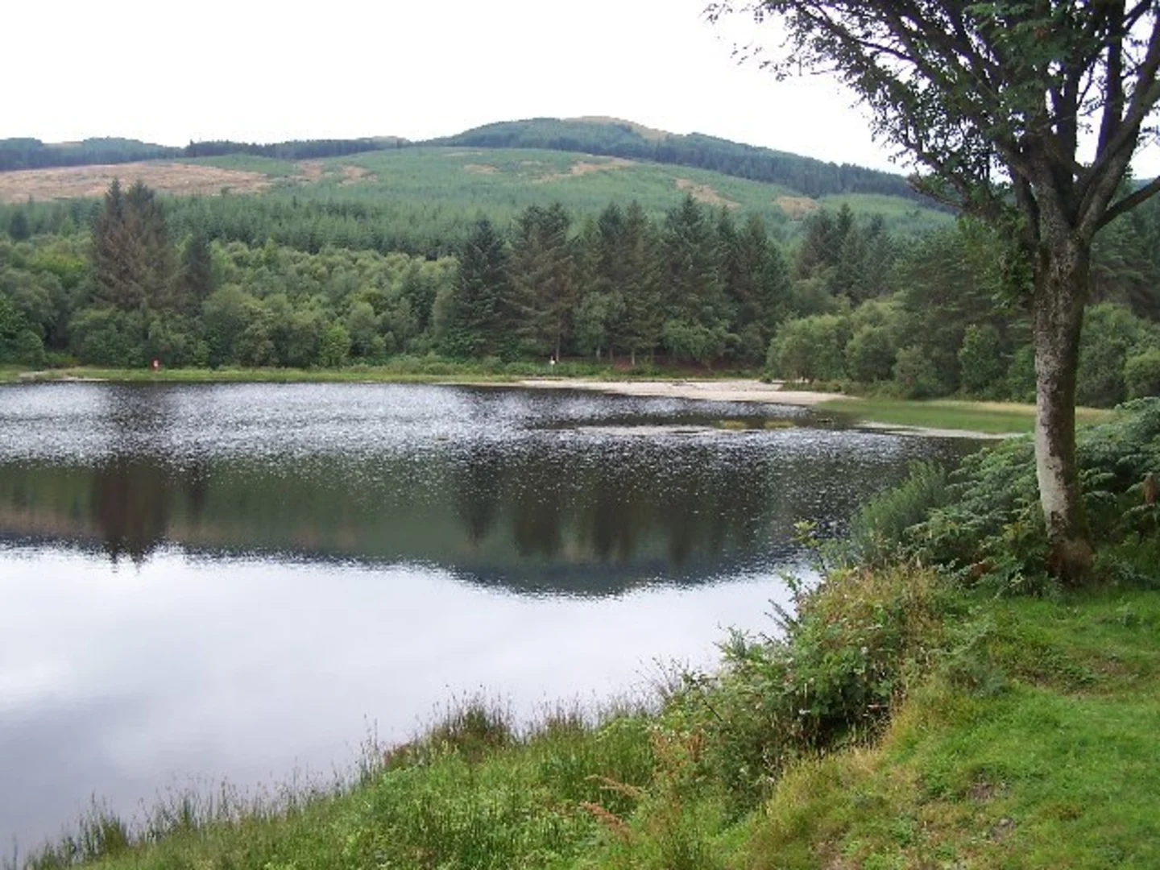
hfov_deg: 49.0
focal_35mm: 38
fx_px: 1273
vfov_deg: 37.7
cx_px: 580
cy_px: 435
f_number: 2.8
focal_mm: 6.3
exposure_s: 1/250
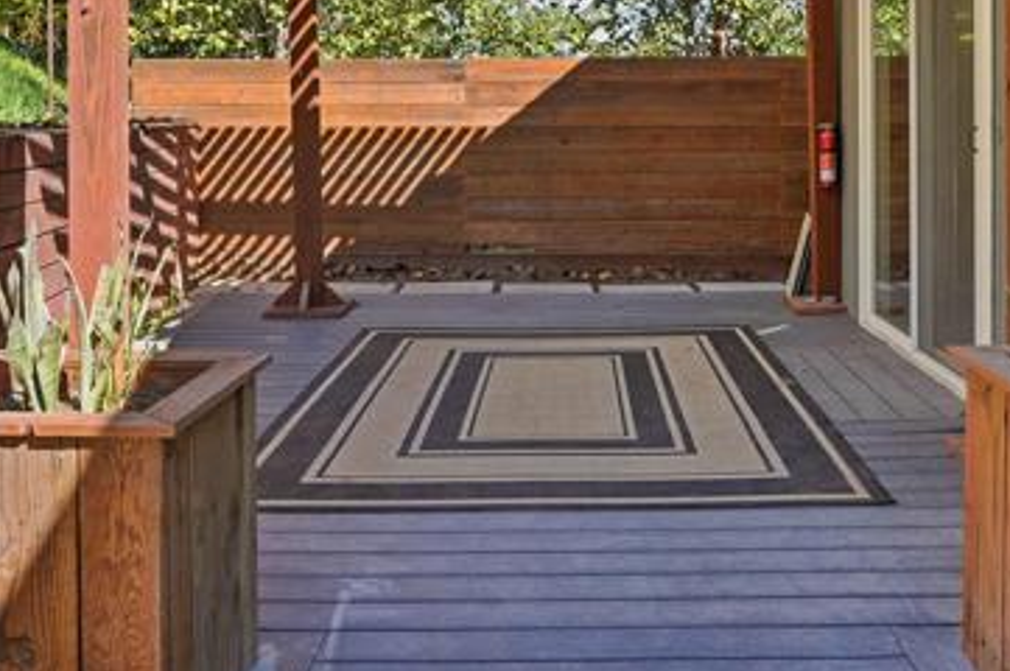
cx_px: 579
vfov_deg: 32.7
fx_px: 1093
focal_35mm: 39
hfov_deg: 49.4
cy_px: 92
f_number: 11
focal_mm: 14.9
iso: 125
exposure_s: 1/320
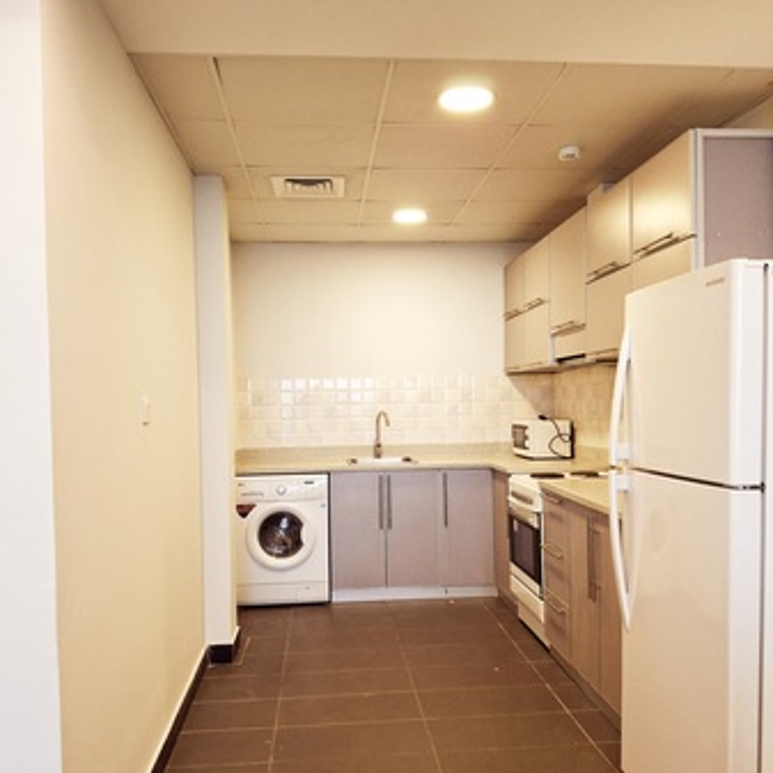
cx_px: 391
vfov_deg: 53.9
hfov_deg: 54.0
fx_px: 758
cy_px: 430
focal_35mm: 30
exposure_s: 1/120
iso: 200
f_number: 1.8
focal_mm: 4.69
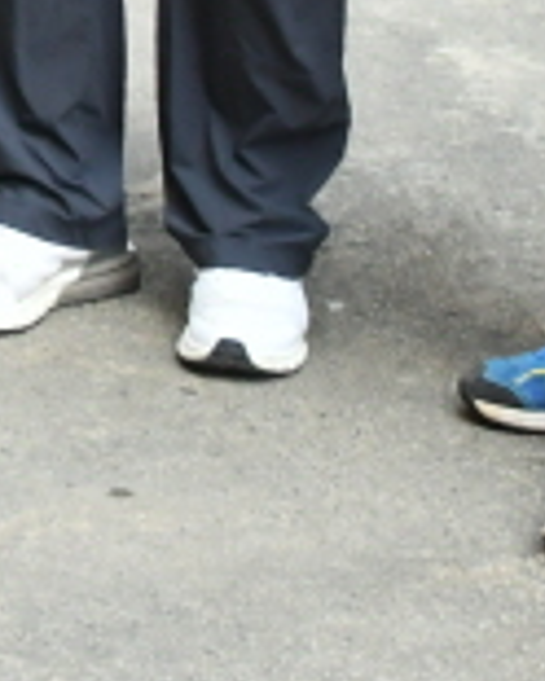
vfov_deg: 8.0
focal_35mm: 228
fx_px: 4597
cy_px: -808
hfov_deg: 6.5
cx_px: -716
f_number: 8
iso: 800
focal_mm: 24
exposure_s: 1/250
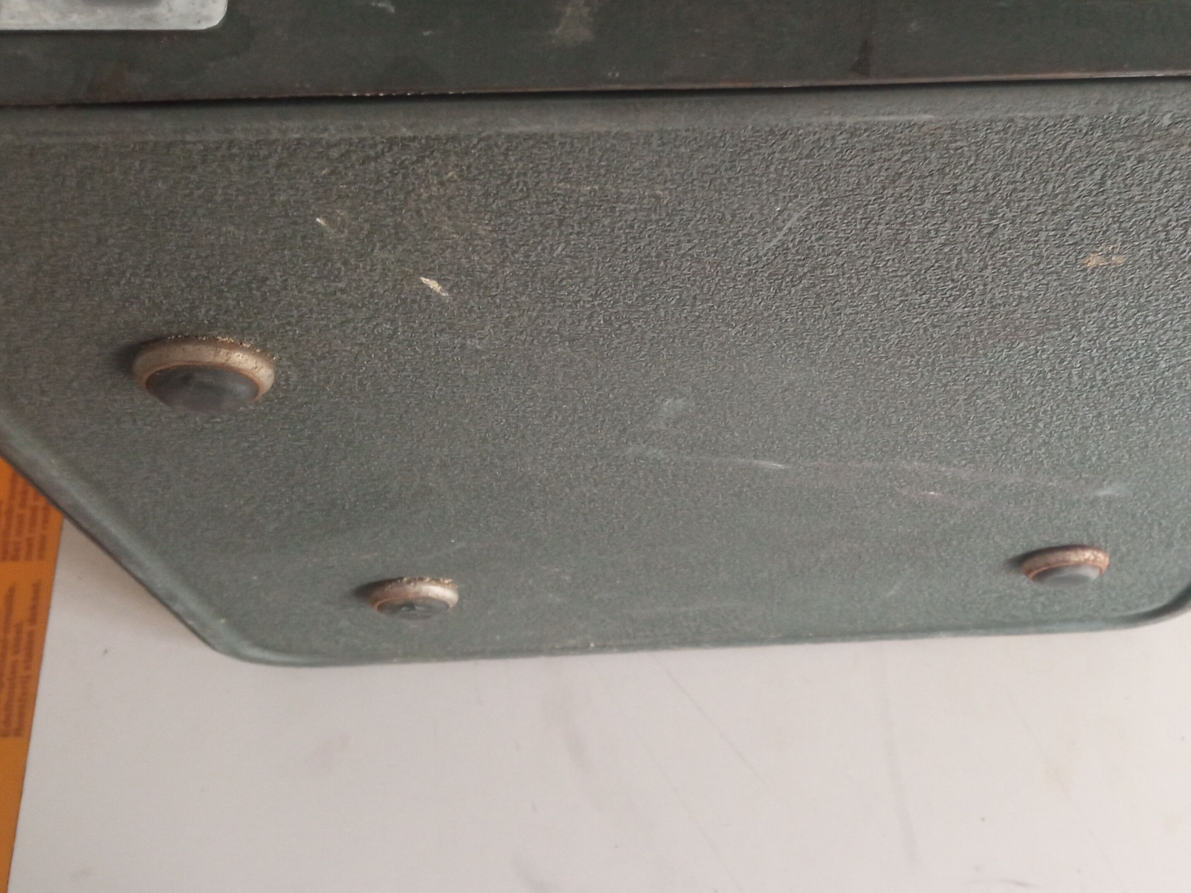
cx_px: 745
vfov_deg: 36.3
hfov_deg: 47.4
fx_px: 1342
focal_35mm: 39
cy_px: 271
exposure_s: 1/20
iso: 989
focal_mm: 3.79
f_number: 2.2
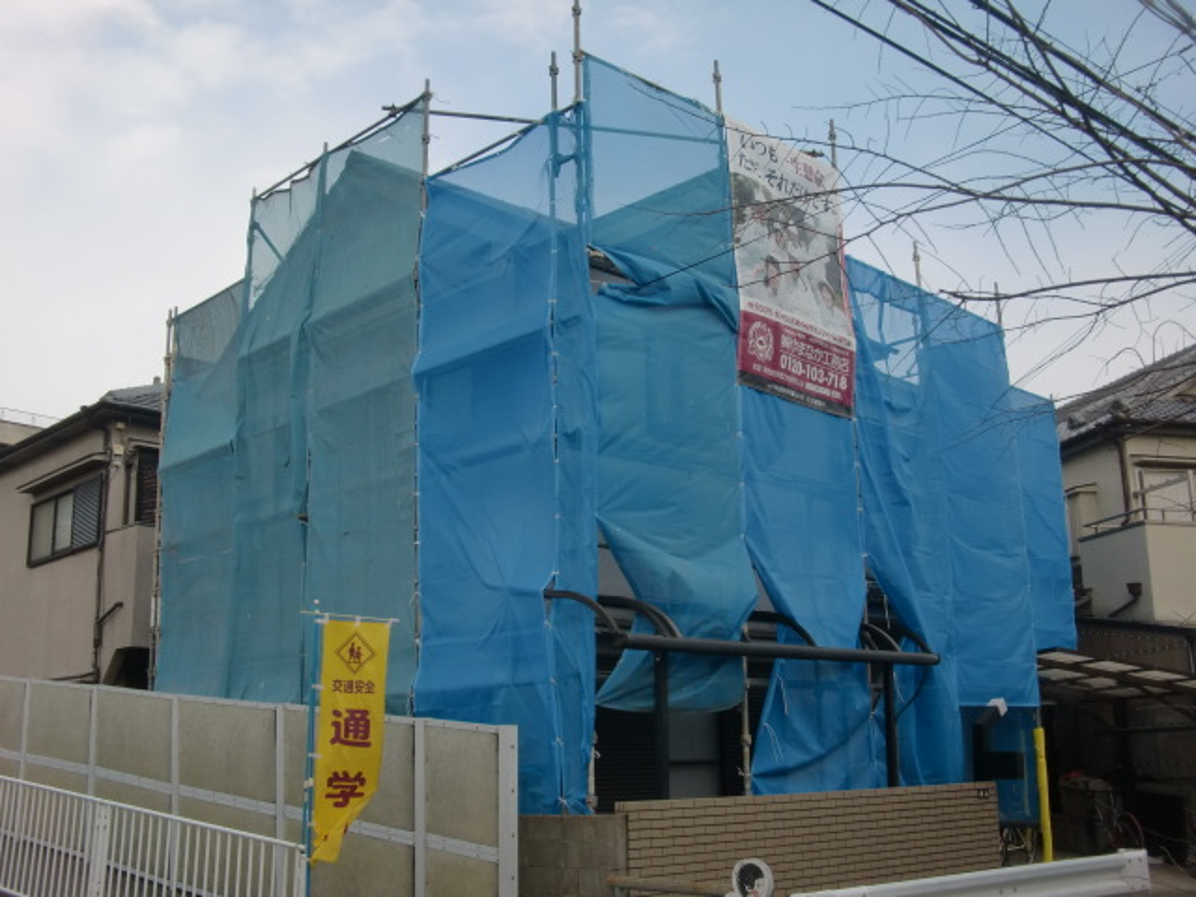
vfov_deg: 37.7
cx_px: 598
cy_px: 448
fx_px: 1313
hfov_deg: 49.0
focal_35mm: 38
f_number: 3.9
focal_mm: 6.66
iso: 64
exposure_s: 1/400
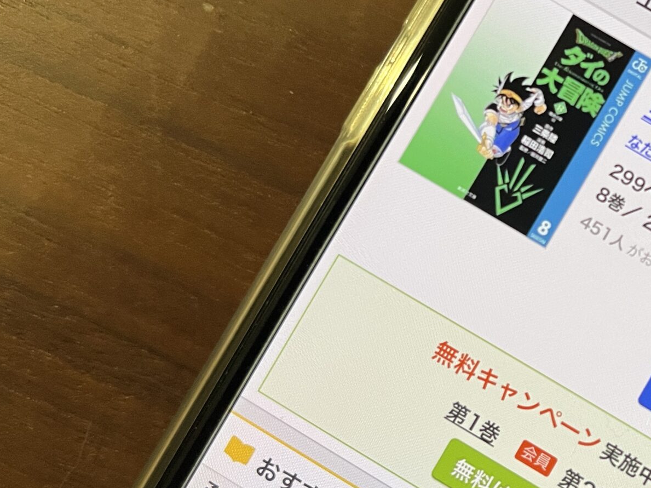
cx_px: 649
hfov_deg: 31.8
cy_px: 236
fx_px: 1053
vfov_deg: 26.1
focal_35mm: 56
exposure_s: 1/60
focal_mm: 5.1
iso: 160
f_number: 1.6
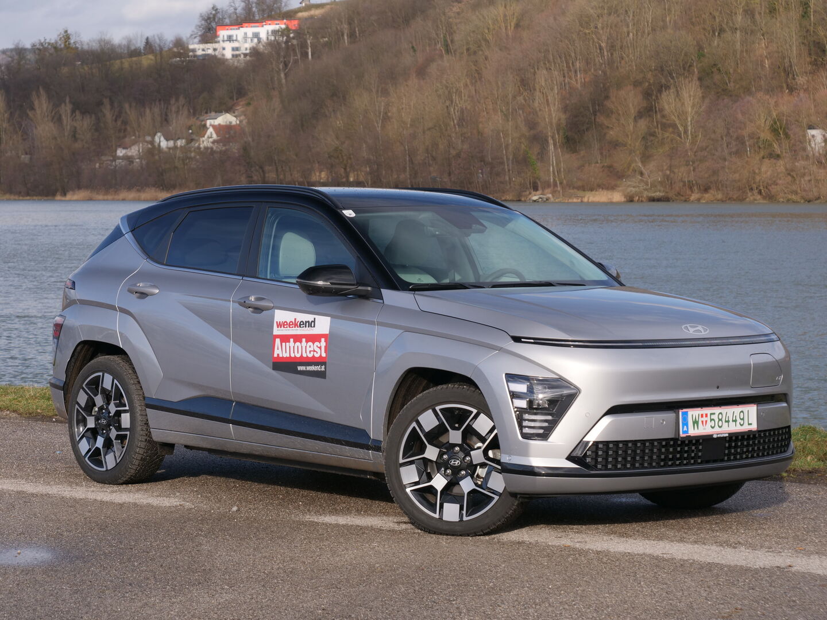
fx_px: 2294
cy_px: 310
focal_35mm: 96
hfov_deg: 20.4
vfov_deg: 15.4
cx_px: 414
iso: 200
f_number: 5
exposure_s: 1/320
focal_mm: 48
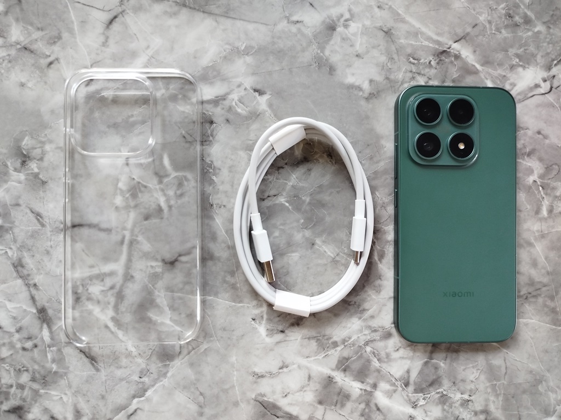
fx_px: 389
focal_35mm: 24
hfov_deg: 71.6
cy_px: 210
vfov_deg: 56.8
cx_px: 280
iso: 640
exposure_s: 1/33
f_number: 1.7
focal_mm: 5.31
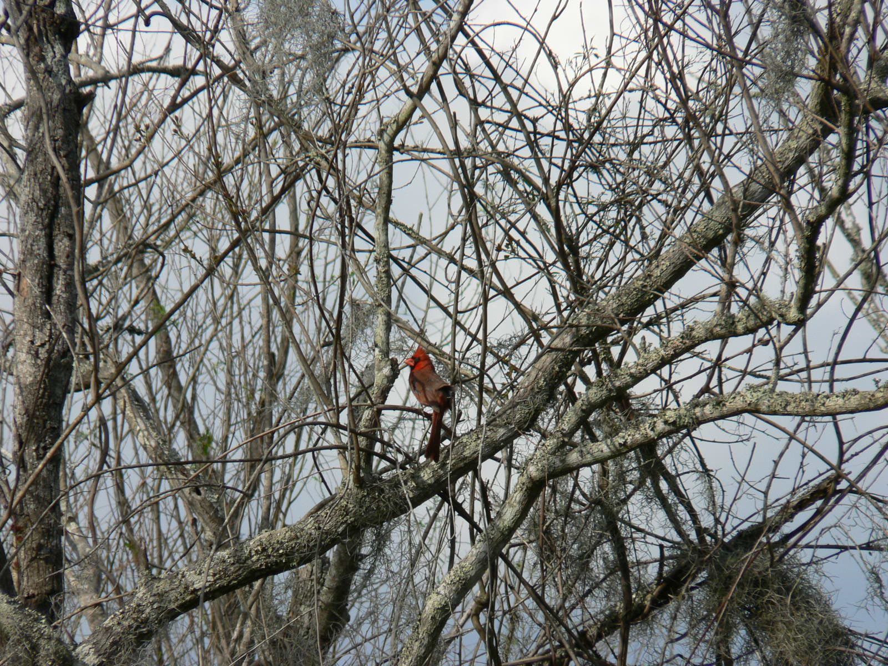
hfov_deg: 4.6
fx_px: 11082
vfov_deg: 3.4
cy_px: 333
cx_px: 444
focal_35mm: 432
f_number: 5.6
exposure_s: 1/400
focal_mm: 72
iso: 80
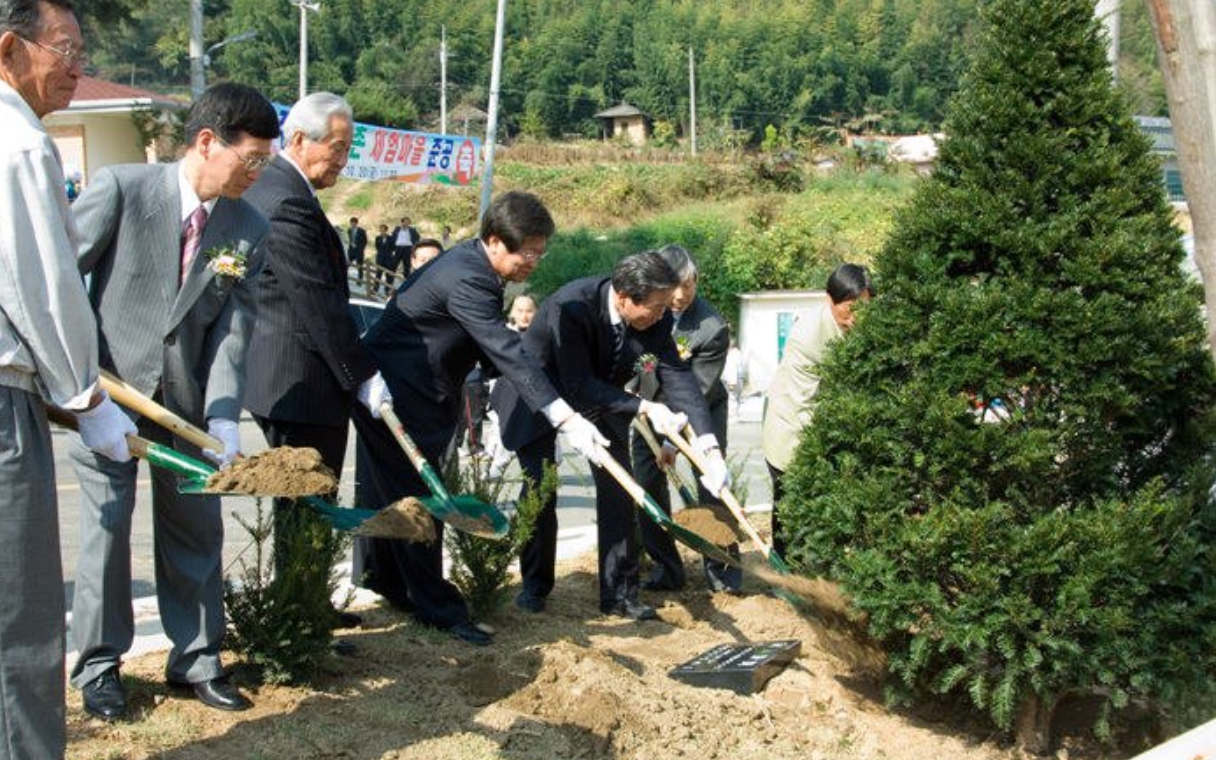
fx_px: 1226
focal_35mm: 37
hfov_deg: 52.8
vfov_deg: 34.4
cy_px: 376
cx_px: 604
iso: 200
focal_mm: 24
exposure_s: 1/125
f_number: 8
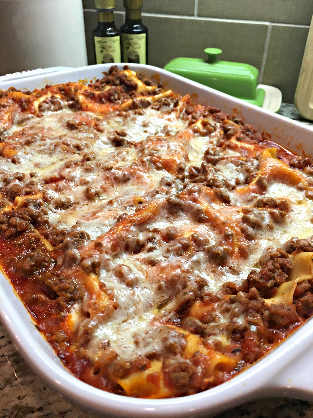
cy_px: 209
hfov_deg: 48.2
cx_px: 156
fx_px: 350
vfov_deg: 61.7
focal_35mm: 29
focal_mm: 4.15
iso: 50
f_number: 2.2
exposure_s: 1/30
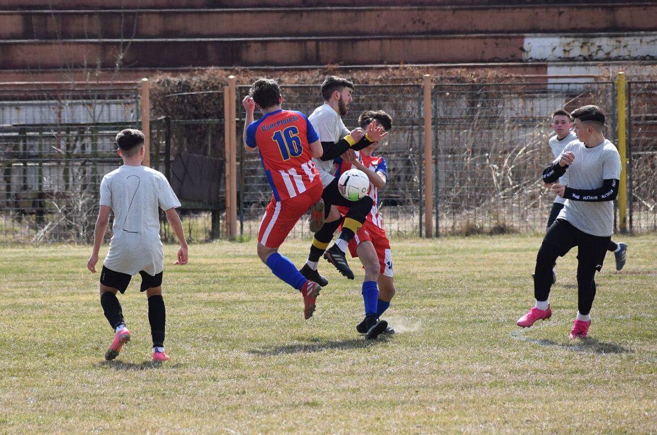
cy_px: 218
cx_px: 328
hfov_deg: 9.2
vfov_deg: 6.1
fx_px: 4097
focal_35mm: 225
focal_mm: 150
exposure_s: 1/1600
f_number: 6.3
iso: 400
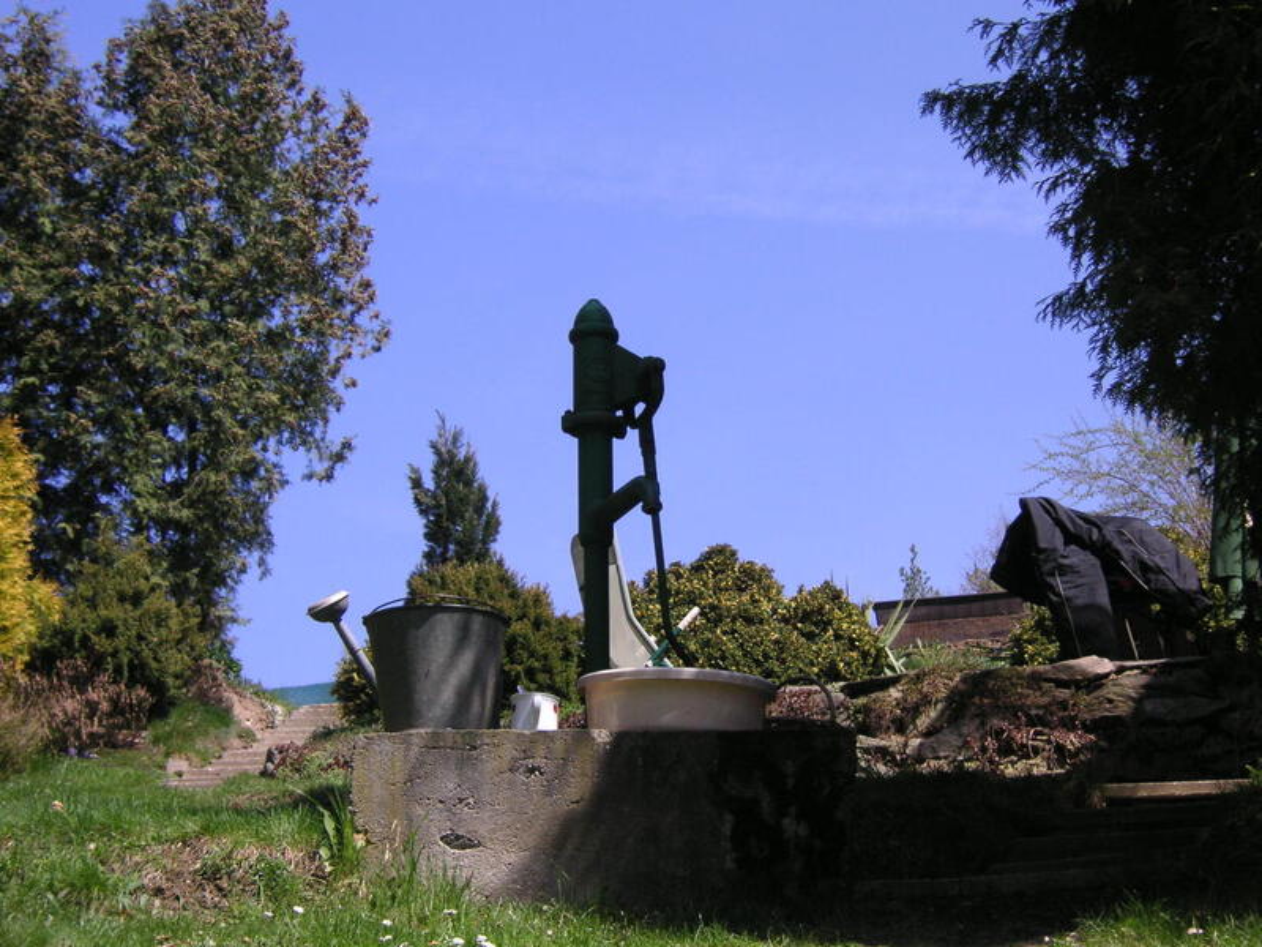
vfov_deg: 17.0
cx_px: 631
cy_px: 474
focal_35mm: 87
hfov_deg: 22.5
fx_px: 3172
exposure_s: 1/350
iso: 50
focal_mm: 14.4
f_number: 4.7
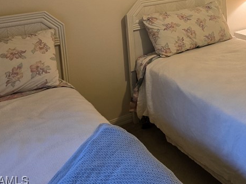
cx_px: 236
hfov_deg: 34.7
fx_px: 362
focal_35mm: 51
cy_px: -12
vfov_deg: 26.6
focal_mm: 6.3
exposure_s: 1/120
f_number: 1.7
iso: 125
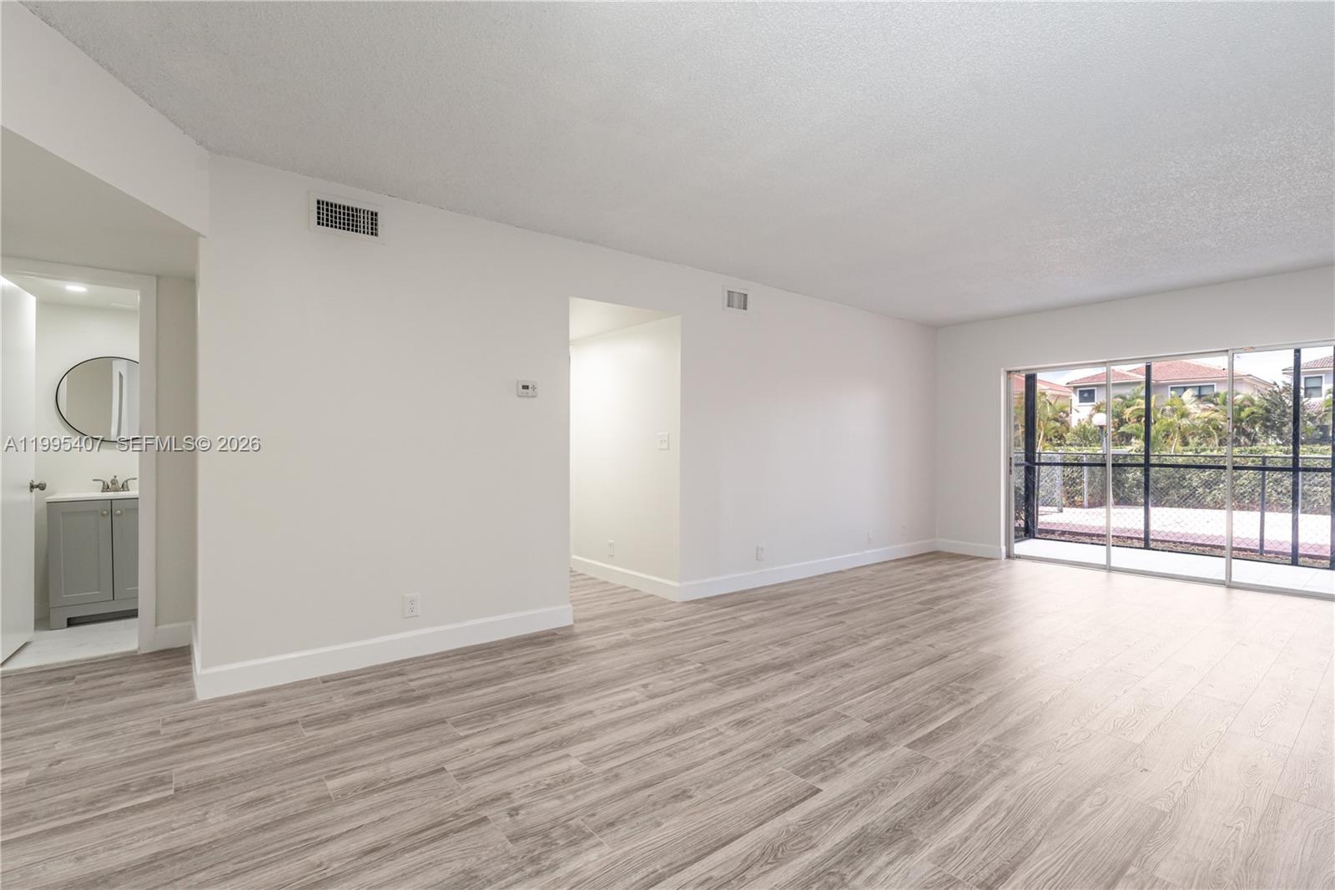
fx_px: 593
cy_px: 445
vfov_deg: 73.7
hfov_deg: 96.7
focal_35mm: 16
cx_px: 668
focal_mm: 16
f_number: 8
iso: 200
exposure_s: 1/25
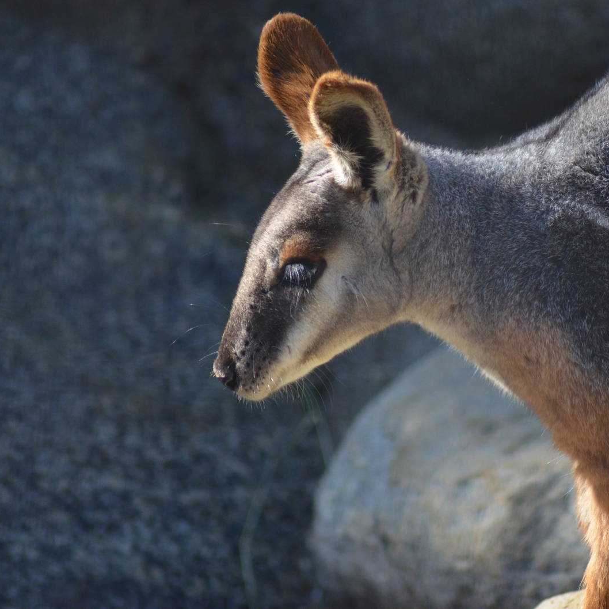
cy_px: 304
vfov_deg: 3.8
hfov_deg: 3.8
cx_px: 458
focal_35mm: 462
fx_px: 9196
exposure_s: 1/640
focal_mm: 240
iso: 800
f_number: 5
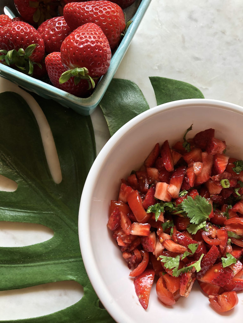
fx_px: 262
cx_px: 122
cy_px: 162
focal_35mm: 28
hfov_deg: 49.7
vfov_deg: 63.4
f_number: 1.8
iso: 50
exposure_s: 1/120
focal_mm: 3.99
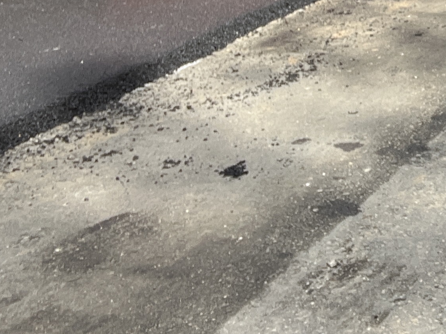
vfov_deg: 16.2
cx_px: 671
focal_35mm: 82
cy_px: -187
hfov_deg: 20.4
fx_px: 1056
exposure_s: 1/546
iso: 32
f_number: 2.2
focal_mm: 2.71
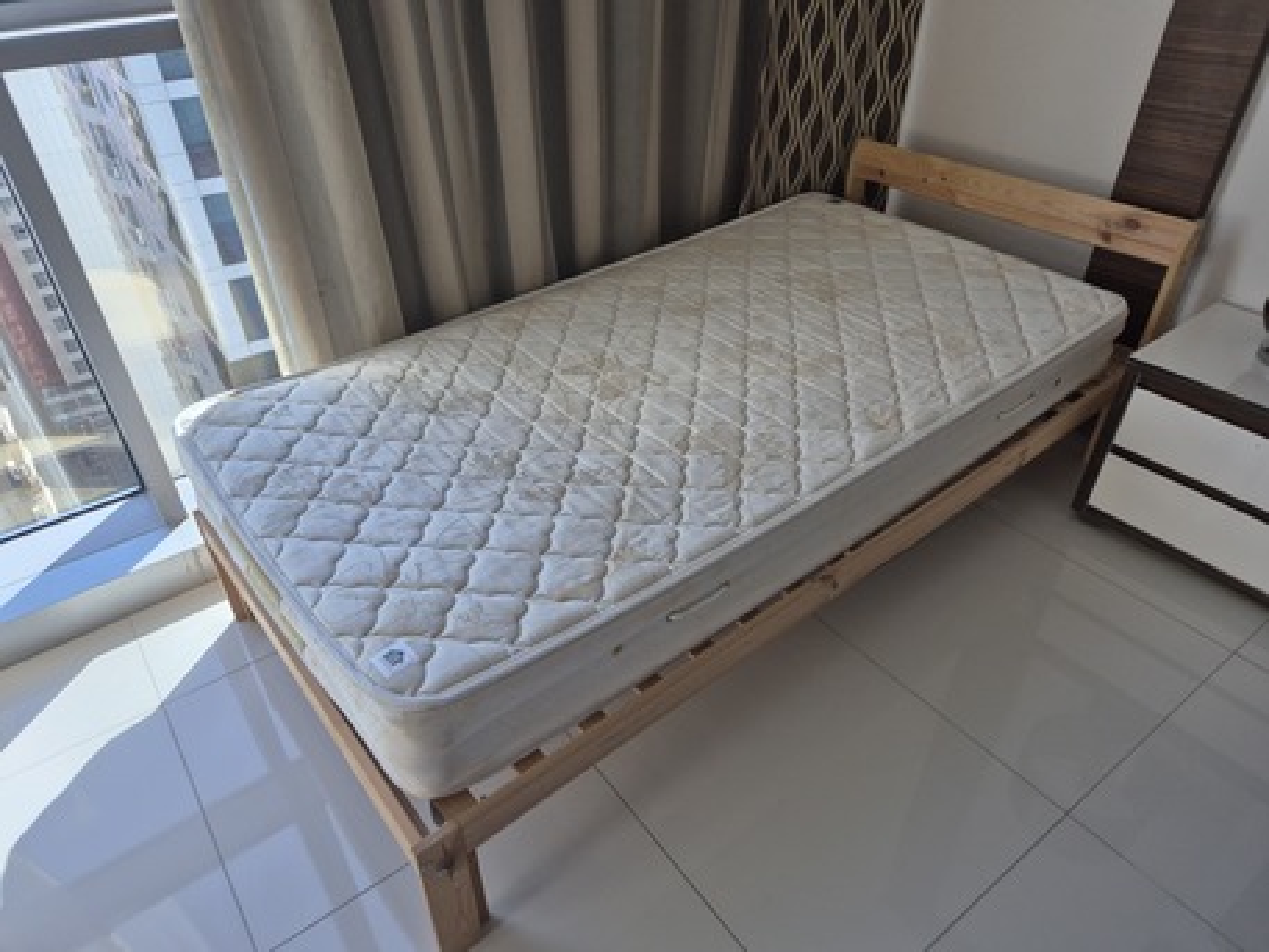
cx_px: 634
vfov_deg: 58.9
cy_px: 476
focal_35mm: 23
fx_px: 843
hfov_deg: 73.9
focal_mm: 5.4
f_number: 1.8
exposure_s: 1/180
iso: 160
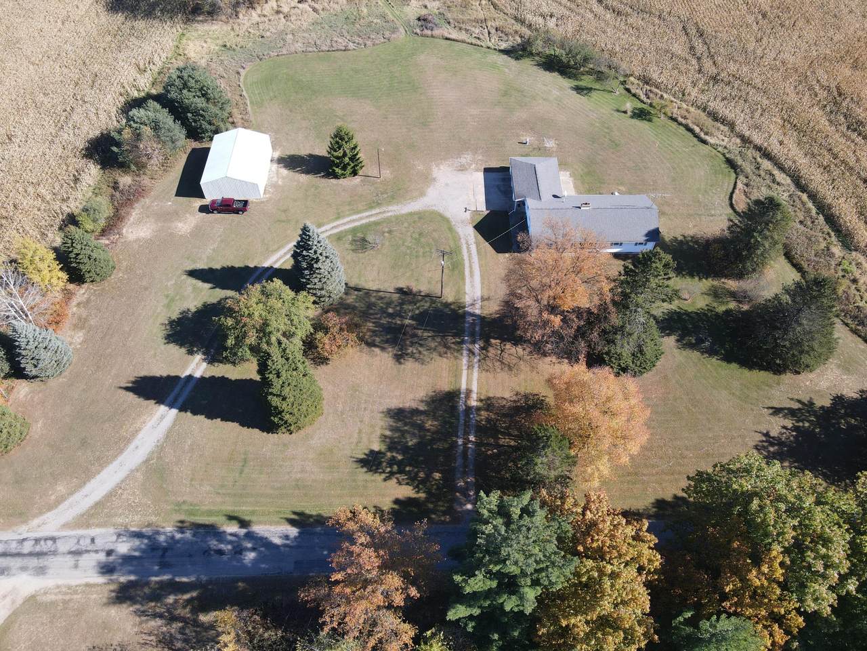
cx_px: 434
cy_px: 326
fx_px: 601
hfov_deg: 71.6
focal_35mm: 24
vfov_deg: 56.8
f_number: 2.8
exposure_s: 1/15
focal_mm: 4.5
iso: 100
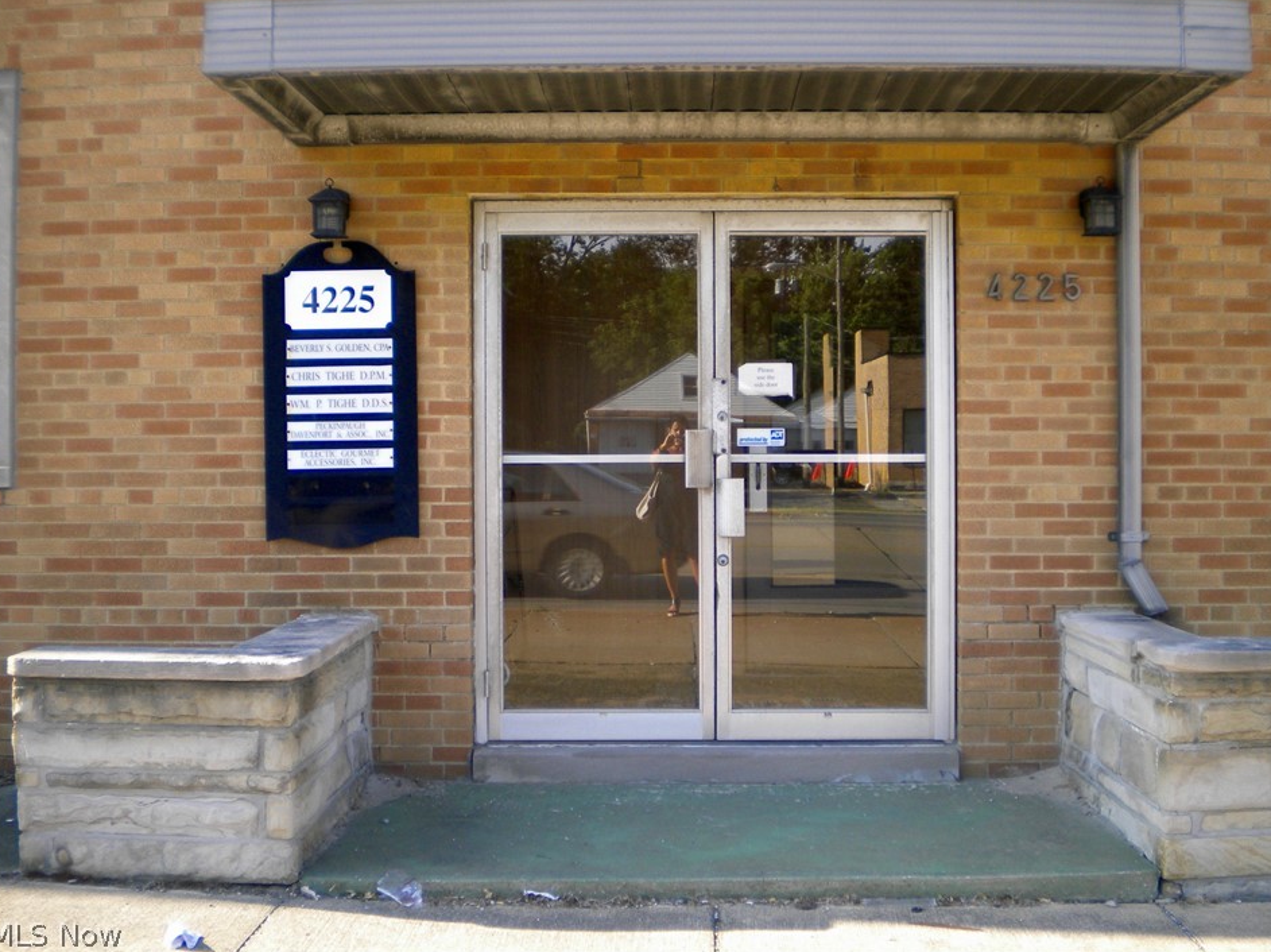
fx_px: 1394
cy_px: 439
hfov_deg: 49.0
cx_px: 670
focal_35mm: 38
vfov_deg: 37.7
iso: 80
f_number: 3.1
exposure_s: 1/189
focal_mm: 6.3
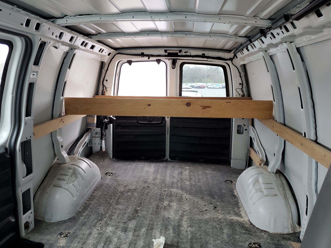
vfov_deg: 51.4
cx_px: 171
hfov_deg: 65.3
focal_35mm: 27
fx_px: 258
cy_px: 126
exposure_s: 1/120
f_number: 1.5
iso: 76
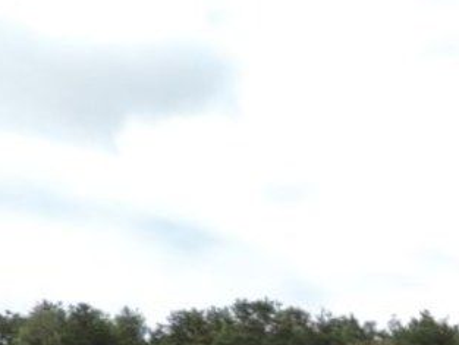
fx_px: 1525
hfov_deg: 14.1
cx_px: 950
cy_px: 714
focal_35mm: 115
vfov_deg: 11.5
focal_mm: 4.3
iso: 80
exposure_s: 1/800
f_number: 3
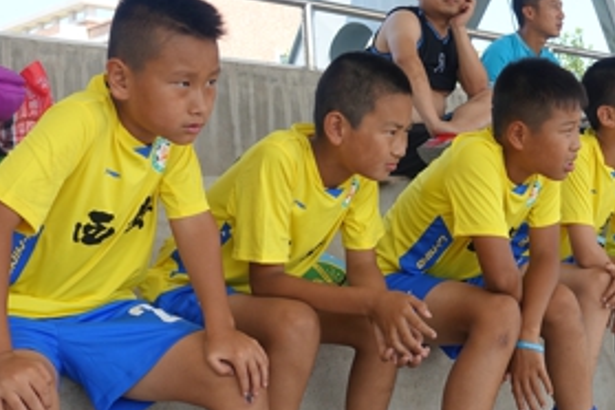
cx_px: 549
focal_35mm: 58
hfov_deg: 32.8
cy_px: 203
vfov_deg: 23.4
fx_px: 991
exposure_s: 1/250
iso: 125
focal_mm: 9.75
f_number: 4
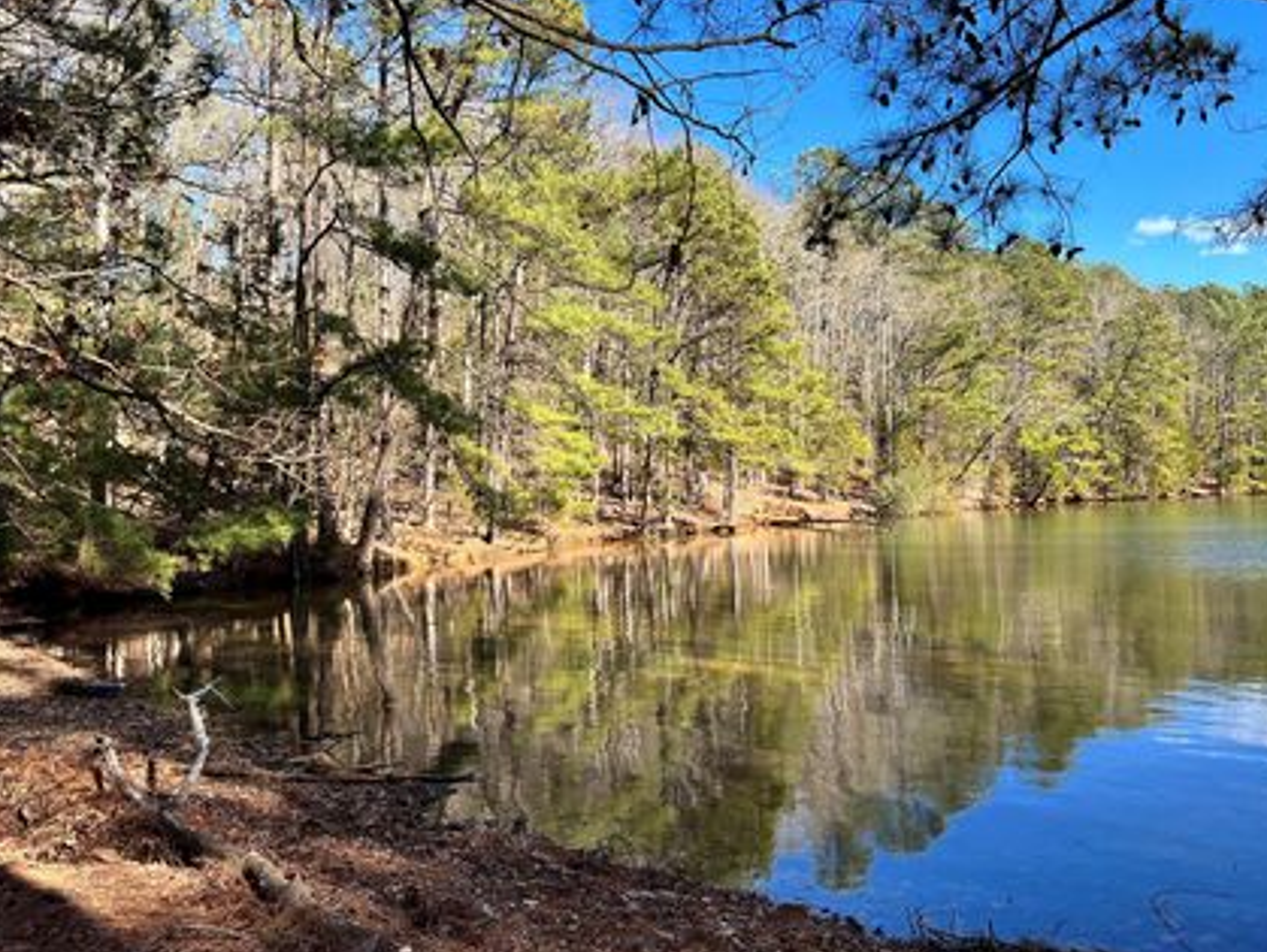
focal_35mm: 31
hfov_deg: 58.0
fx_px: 1136
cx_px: 735
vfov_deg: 45.4
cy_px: 431
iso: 50
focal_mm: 5.7
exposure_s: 1/1412
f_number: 1.5
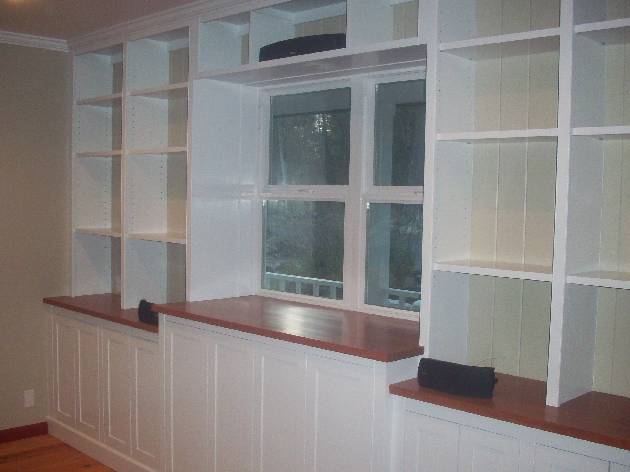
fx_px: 746
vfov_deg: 35.1
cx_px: 321
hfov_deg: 45.8
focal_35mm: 41
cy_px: 242
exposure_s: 1/45
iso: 160
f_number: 2.8
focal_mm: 6.2
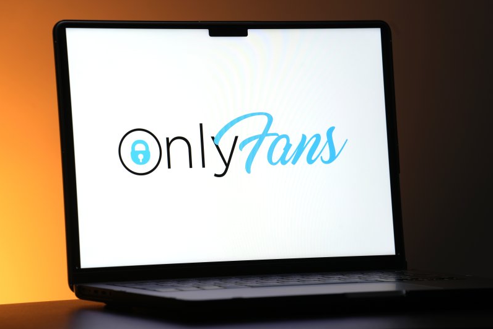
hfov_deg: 10.2
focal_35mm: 201
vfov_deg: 6.8
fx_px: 2753
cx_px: 246
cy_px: 164
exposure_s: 1/10
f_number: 9
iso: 125
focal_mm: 200
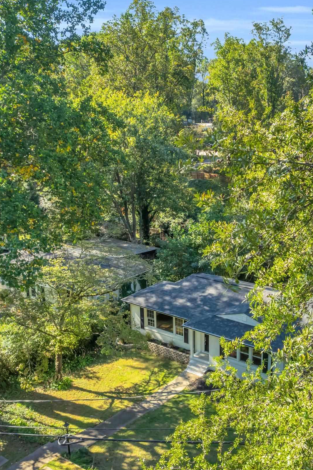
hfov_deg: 38.5
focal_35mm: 34
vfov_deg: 55.8
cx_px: 206
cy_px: 229
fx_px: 443
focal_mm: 8.38
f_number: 2.8
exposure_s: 1/40
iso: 100
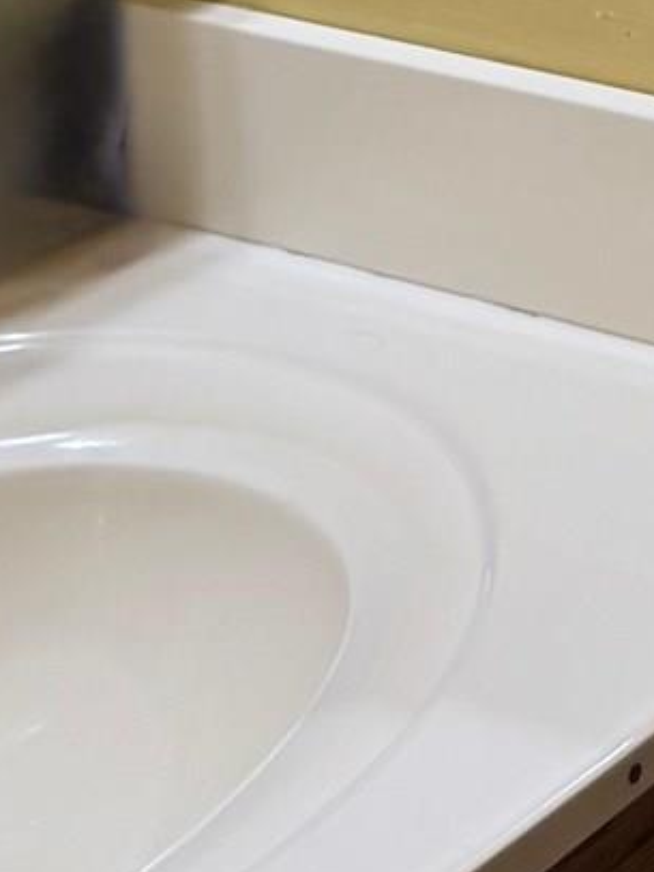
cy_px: -557
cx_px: 1248
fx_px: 3428
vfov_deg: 13.4
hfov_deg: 10.2
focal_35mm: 136
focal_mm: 6.76
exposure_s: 1/60
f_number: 1.78
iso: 160
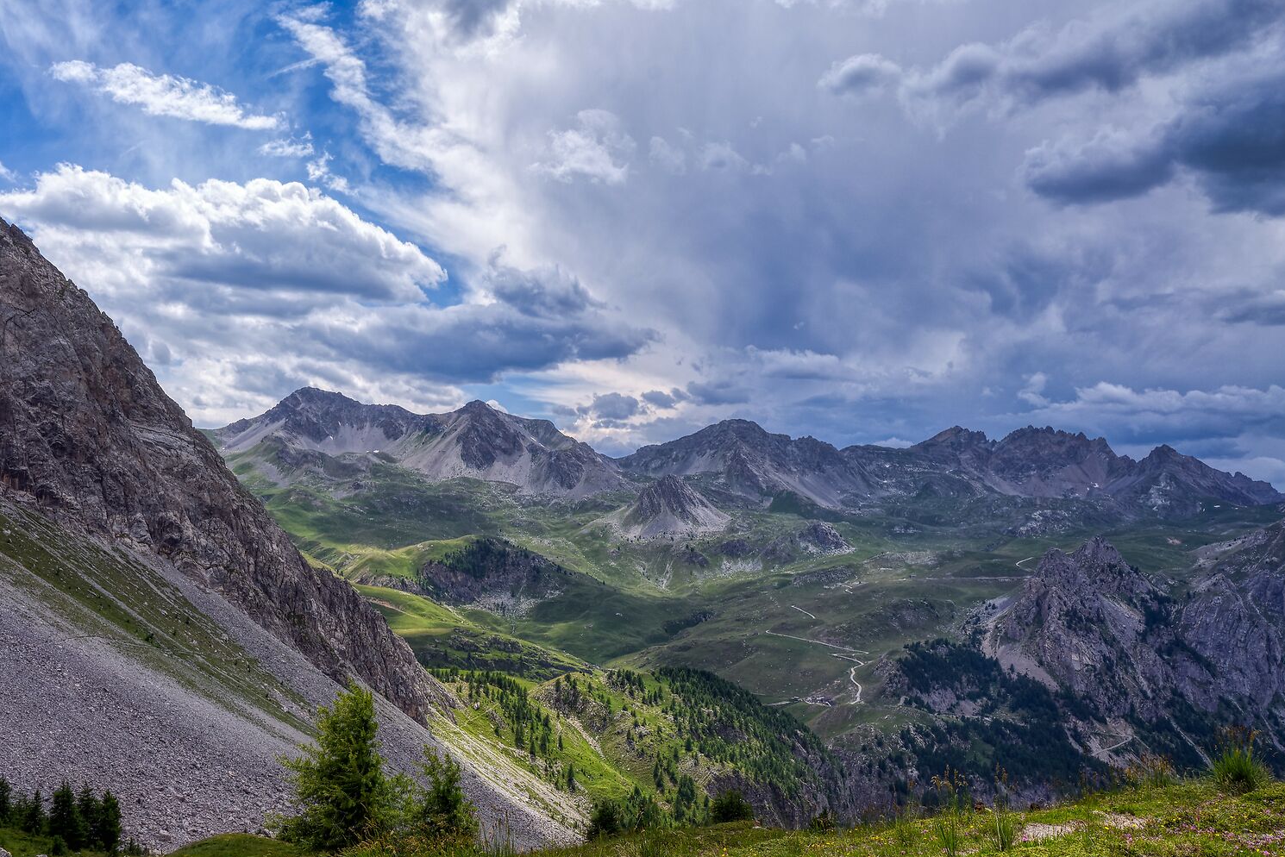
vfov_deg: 45.0
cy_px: 427
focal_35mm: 29
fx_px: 1035
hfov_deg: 63.4
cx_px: 565
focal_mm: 18
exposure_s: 1/160
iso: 100
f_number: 11
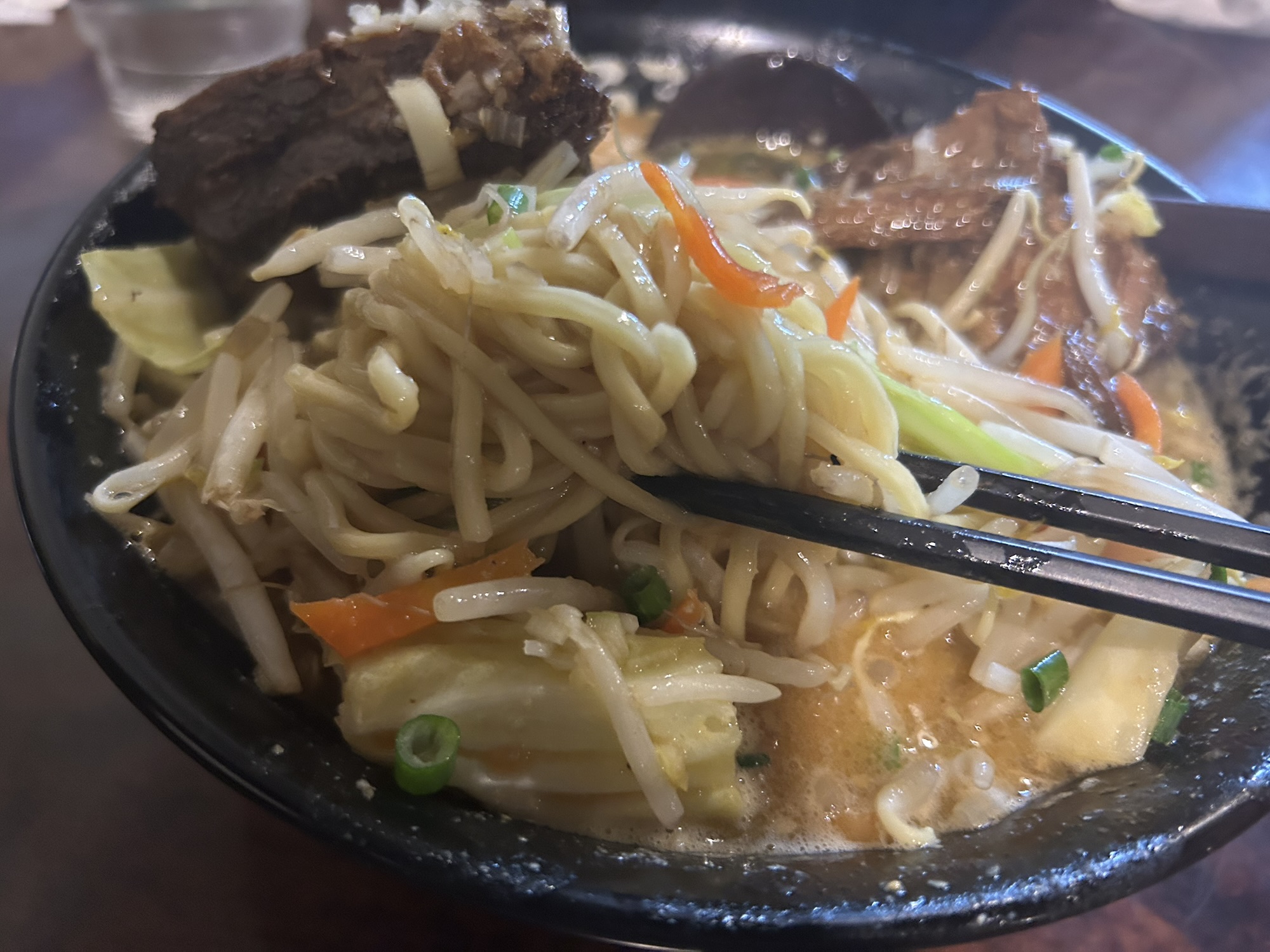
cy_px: 476
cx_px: 635
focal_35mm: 26
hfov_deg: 67.3
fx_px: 954
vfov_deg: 53.1
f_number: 1.5
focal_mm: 5.7
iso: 400
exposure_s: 1/33
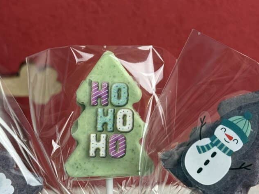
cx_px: 111
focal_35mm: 78
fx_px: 584
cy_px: 116
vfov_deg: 18.9
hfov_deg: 25.0
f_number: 1.78
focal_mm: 6.76
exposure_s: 1/100
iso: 80
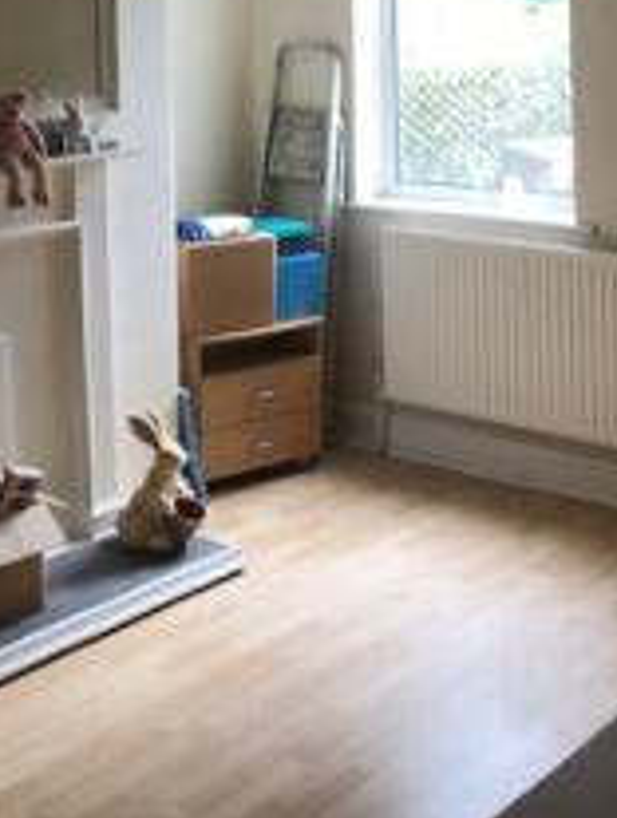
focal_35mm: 59
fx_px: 1398
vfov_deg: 30.8
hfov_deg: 24.8
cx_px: 415
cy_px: 45
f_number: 1.8
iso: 32
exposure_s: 1/50
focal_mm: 3.99
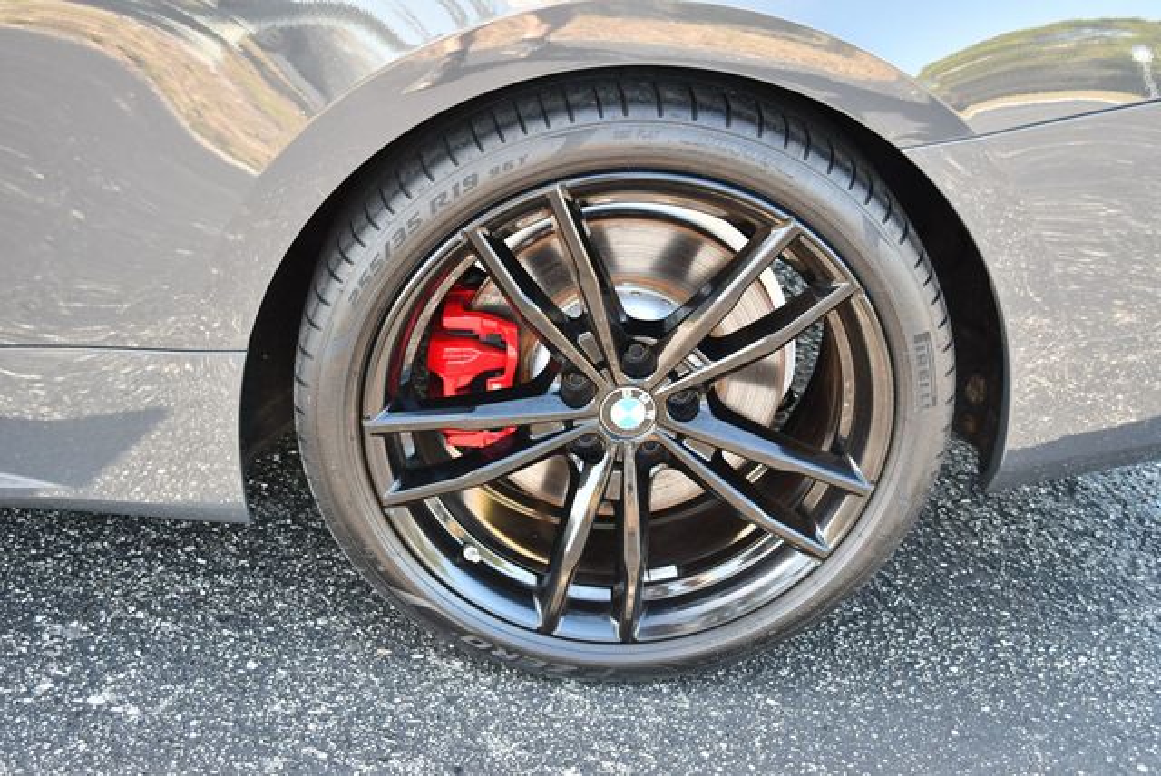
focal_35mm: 48
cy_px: 388
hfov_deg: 41.1
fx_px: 1549
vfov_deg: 28.1
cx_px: 580
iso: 720
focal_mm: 24
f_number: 4
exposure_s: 1/250
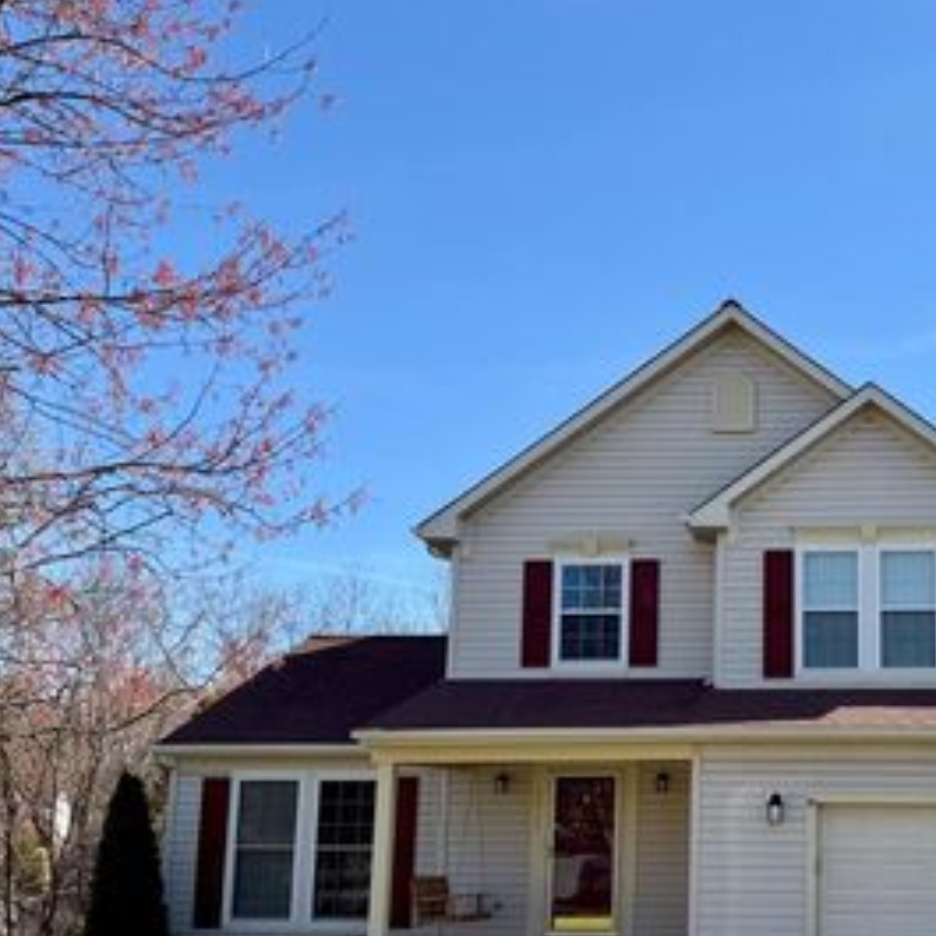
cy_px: 652
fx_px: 1224
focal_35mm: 40
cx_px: 805
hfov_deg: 39.4
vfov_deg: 41.1
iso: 80
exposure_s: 1/3145
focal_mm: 6.76
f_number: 1.78
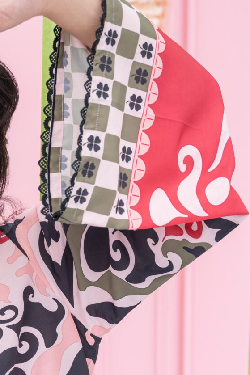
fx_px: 1240
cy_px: 333
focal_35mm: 119
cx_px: -89
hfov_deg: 11.2
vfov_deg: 17.0
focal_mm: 39
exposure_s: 1/500
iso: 100
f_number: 4
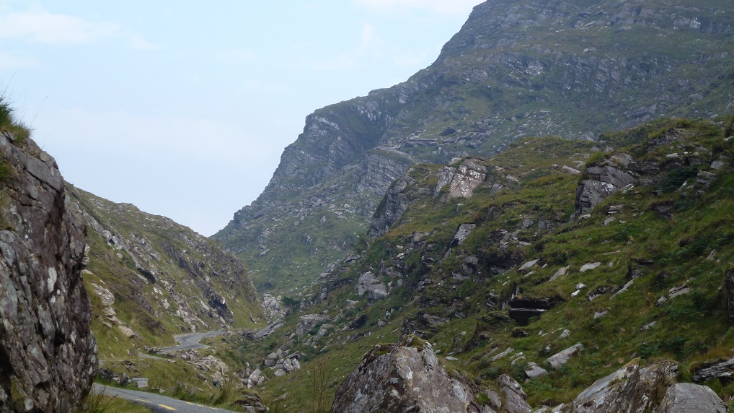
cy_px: 201
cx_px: 367
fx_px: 2218
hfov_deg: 18.8
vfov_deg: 10.6
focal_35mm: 114
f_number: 5
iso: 100
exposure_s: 1/200
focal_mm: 18.7
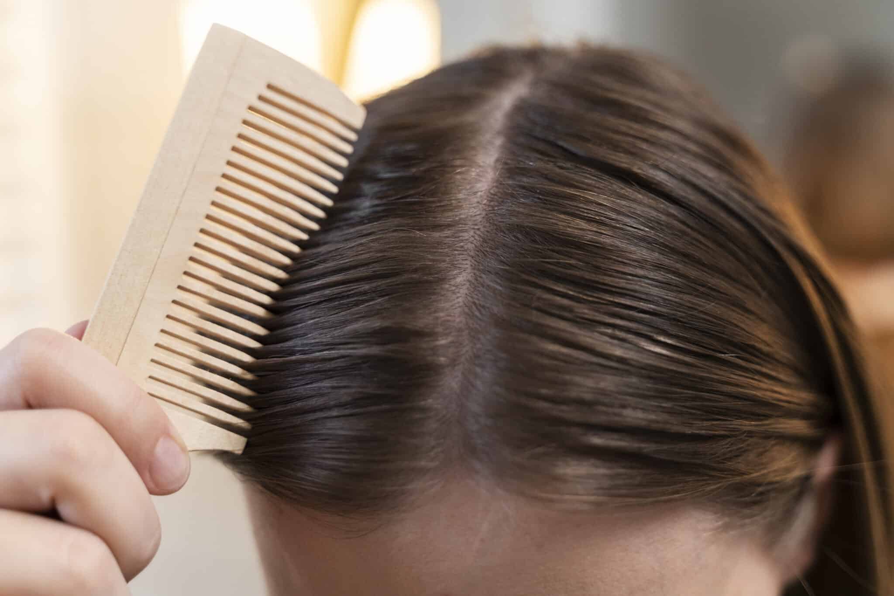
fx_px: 1241
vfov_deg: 27.0
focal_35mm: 50
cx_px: 447
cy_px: 298
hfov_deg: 39.6
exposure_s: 1/400
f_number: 2.8
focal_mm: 50
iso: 800
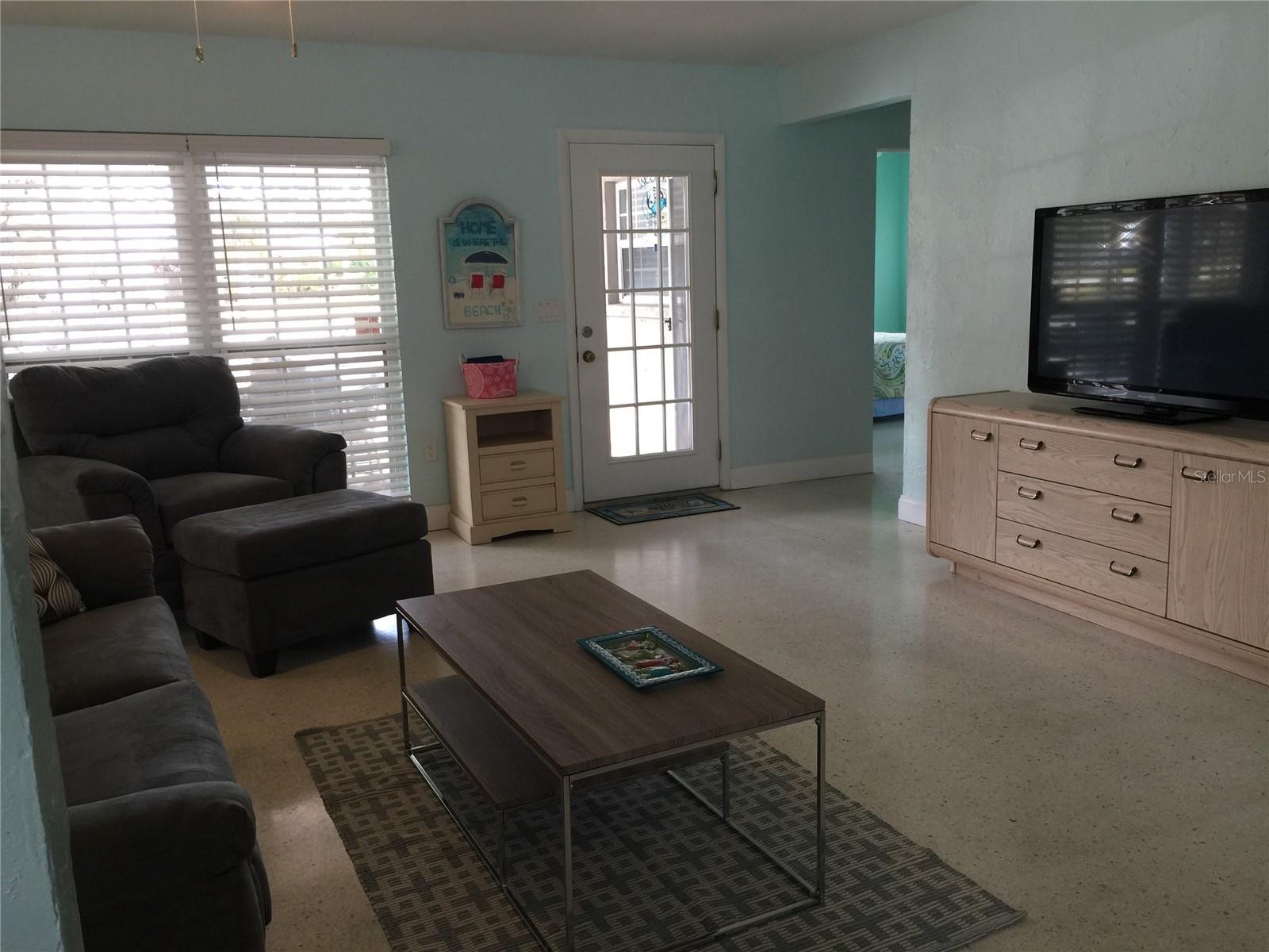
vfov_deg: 48.2
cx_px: 634
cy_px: 476
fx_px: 1063
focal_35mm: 29
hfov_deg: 61.7
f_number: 2.2
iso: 32
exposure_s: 1/30
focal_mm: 4.15
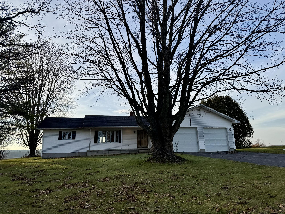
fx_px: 198
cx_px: 142
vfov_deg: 56.8
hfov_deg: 71.6
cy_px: 107
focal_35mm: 24
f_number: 1.78
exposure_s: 1/2604
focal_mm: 6.76
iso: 80
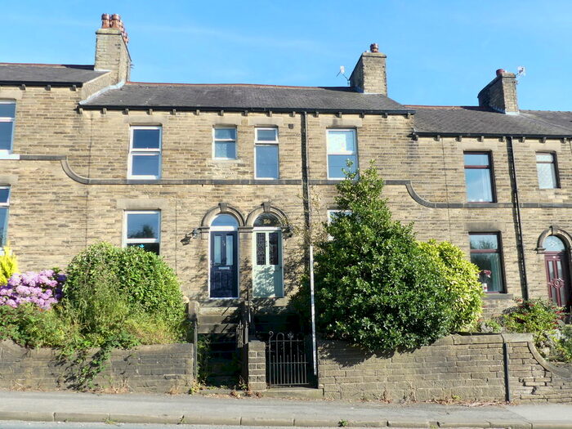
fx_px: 496
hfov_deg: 60.0
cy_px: 214
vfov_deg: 46.8
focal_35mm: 30
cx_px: 286
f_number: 4
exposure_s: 1/320
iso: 100
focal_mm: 5.5
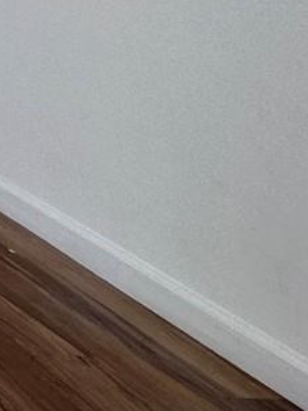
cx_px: -646
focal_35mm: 74
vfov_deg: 23.6
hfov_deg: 11.0
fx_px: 879
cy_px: -109
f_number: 2.2
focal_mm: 2.22
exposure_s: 1/171
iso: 40
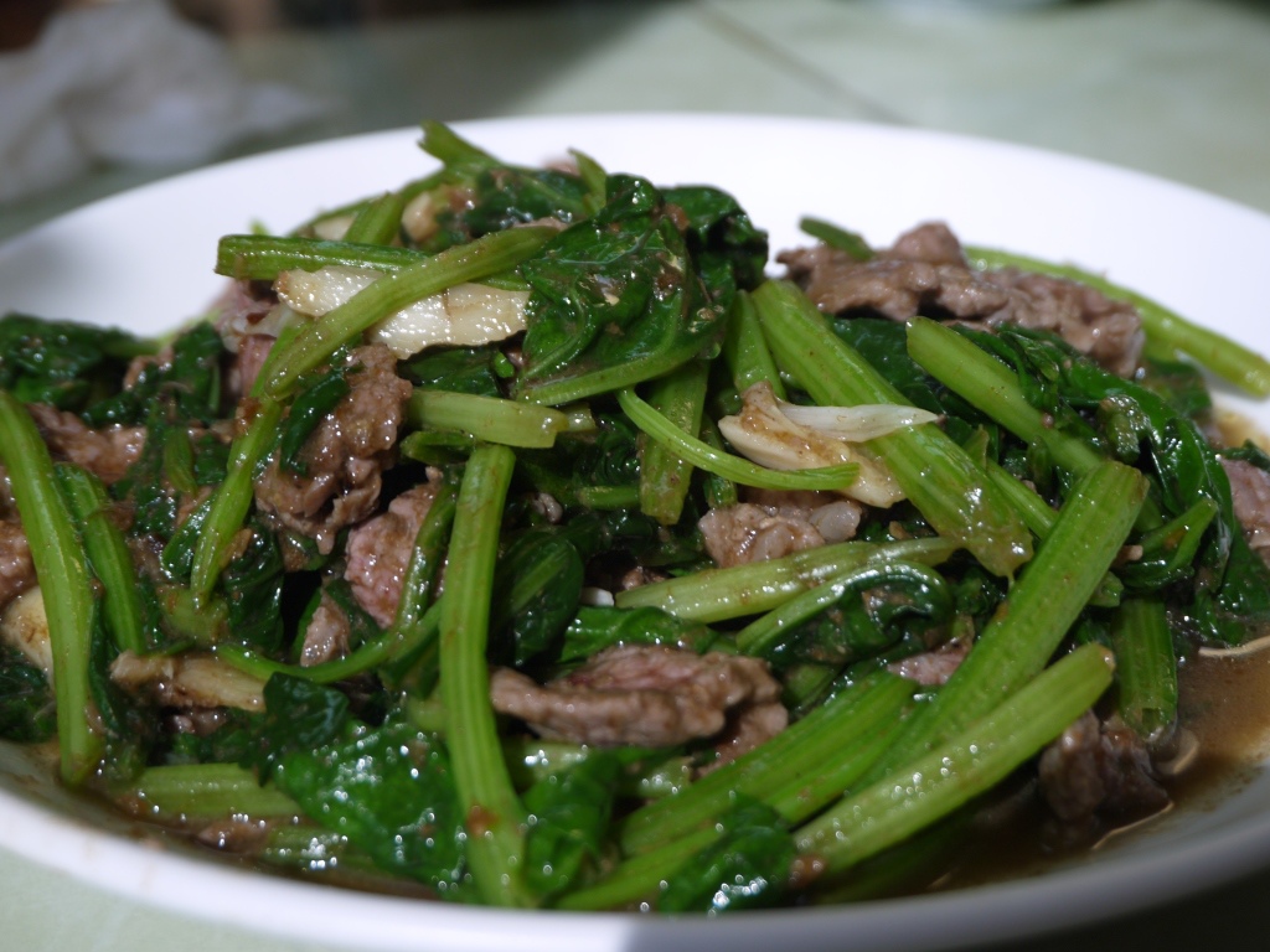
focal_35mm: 50
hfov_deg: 38.2
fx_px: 1834
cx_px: 635
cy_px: 476
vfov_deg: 29.1
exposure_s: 1/100
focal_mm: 25
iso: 160
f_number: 5
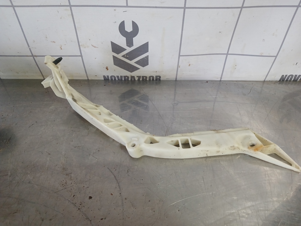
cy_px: 113
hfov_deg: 65.3
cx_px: 150
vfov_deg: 51.4
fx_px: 235
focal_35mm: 27
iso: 100
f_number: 1.8
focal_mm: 4
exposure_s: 1/50
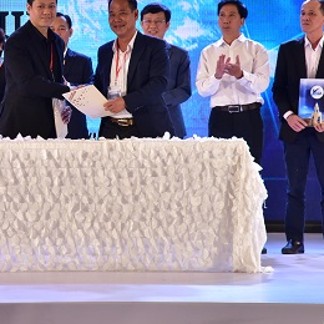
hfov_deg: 9.1
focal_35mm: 192
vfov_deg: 9.1
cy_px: 85
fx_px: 2033
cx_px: 16
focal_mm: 98
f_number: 8
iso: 1600
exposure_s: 1/160
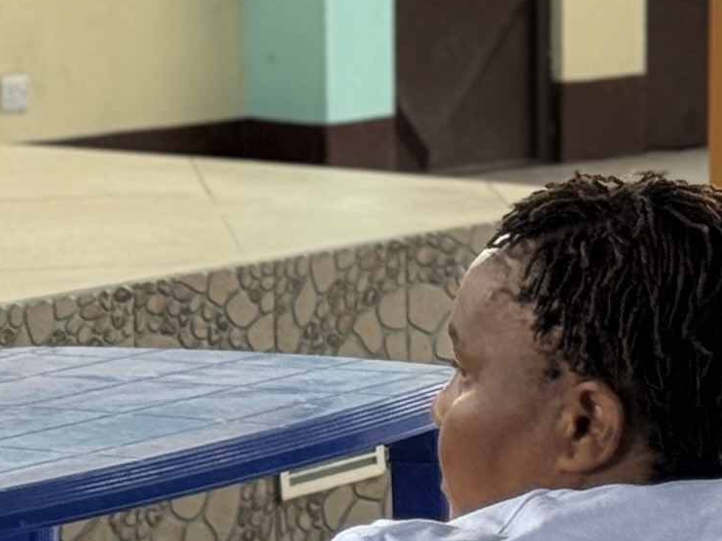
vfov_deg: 5.7
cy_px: -91
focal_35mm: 261
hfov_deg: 7.4
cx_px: 1225
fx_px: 5442
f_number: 1.78
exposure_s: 1/233
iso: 125
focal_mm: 6.76
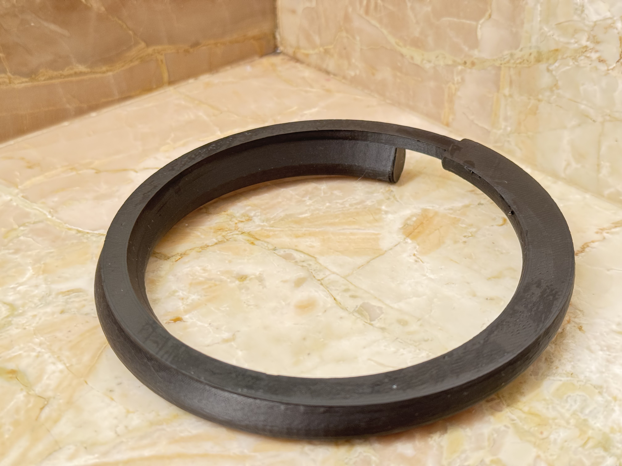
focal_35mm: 48
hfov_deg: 39.7
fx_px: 862
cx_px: 311
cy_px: 233
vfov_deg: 30.3
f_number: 1.78
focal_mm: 6.76
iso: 250
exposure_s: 1/60
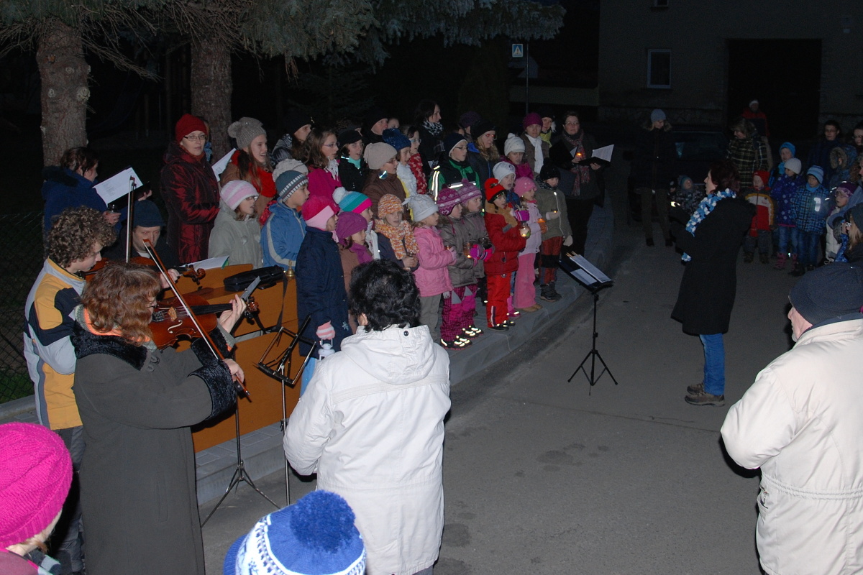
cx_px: 432
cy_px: 288
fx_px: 755
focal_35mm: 32
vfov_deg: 41.7
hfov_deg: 59.5
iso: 400
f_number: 3.8
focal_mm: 21
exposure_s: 1/100
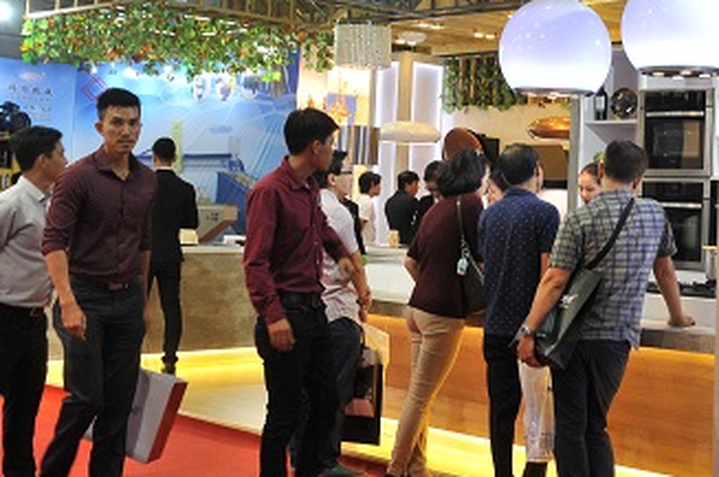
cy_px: 119
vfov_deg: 20.4
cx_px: 532
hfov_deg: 30.1
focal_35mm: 66
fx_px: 1316
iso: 640
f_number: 4.5
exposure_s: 1/50
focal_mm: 24
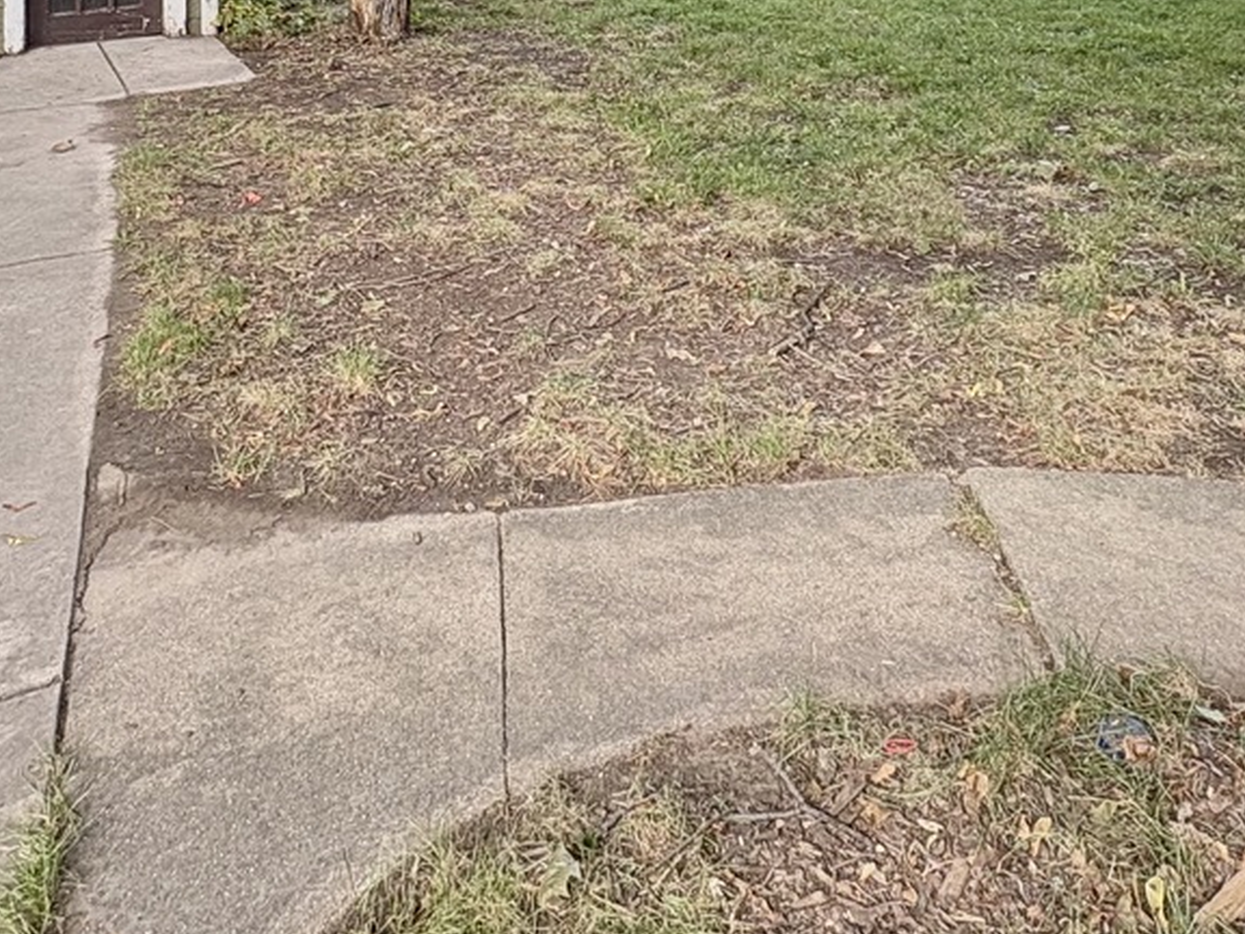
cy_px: -203
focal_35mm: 35
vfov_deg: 32.9
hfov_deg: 52.6
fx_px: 1259
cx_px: 597
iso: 64
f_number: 2.2
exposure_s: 1/318
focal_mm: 2.22
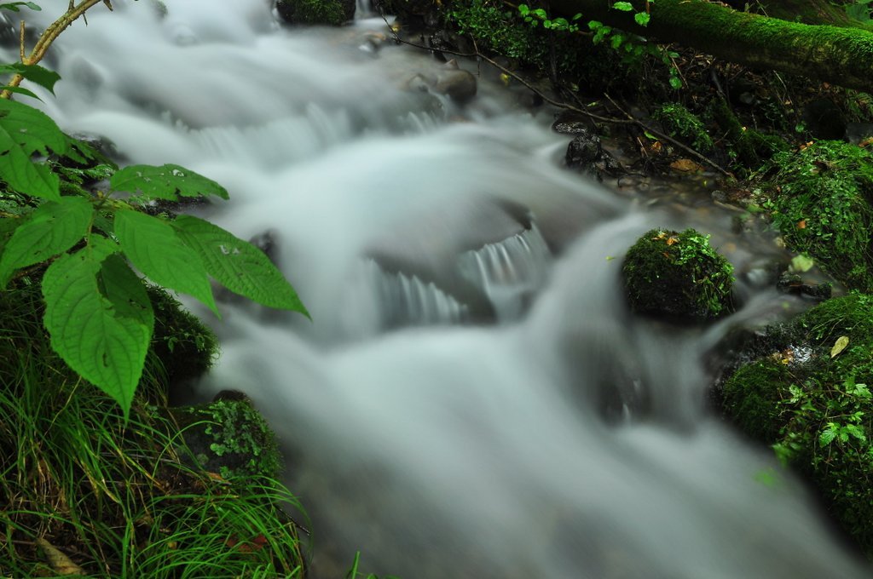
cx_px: 436
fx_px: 872
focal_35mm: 36
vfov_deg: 36.8
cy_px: 290
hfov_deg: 53.2
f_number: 13
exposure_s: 10
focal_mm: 24
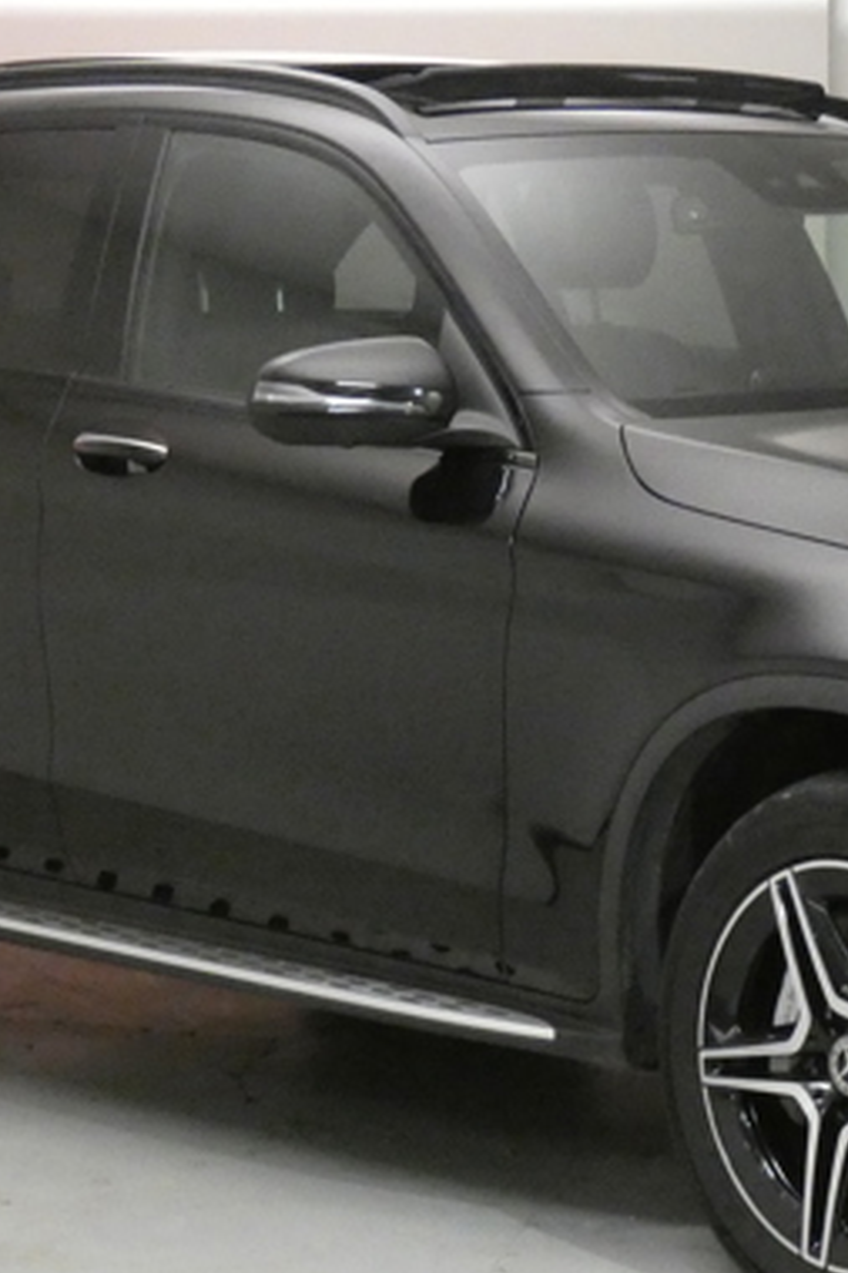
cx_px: 751
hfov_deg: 11.7
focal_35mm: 116
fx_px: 4102
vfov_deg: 17.6
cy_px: 747
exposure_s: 1/50
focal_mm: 9.5
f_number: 3.9
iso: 1600
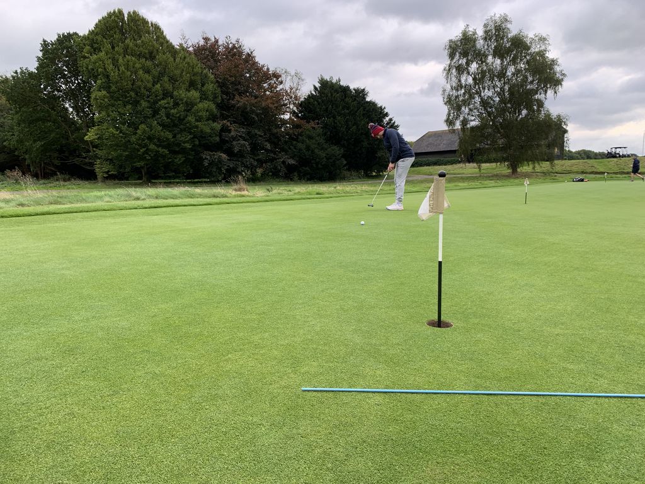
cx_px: 322
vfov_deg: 53.1
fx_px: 484
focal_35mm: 26
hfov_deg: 67.3
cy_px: 242
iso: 25
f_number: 1.8
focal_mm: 4.25
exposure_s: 1/311
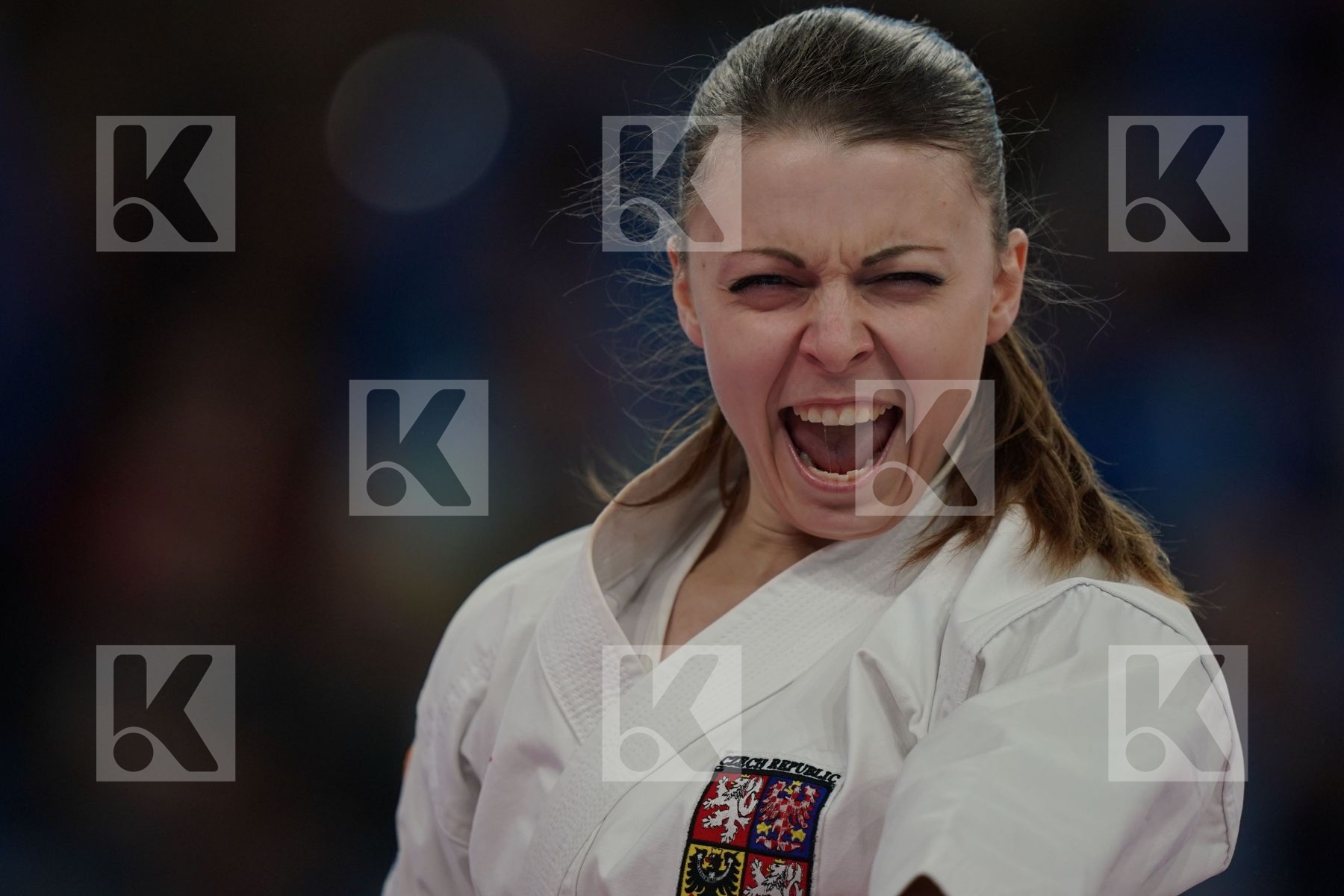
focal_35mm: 600
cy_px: 448
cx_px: 672
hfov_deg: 3.4
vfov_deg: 2.3
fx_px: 22398
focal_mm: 400
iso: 500
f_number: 2.8
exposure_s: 1/500
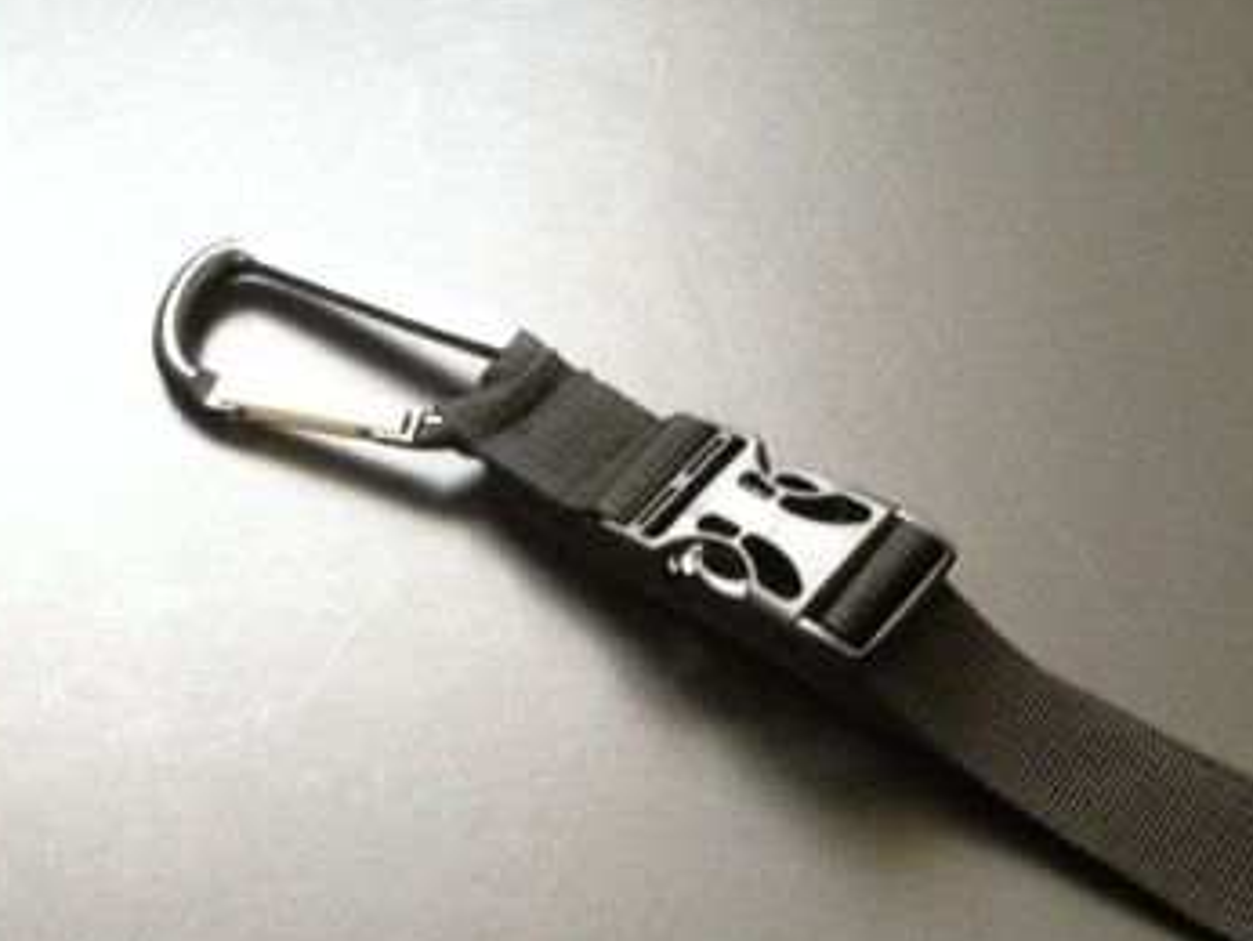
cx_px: 1108
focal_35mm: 61
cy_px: 811
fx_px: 2210
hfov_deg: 30.4
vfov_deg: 23.5
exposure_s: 1/15
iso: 640
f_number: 2.4
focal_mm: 4.12
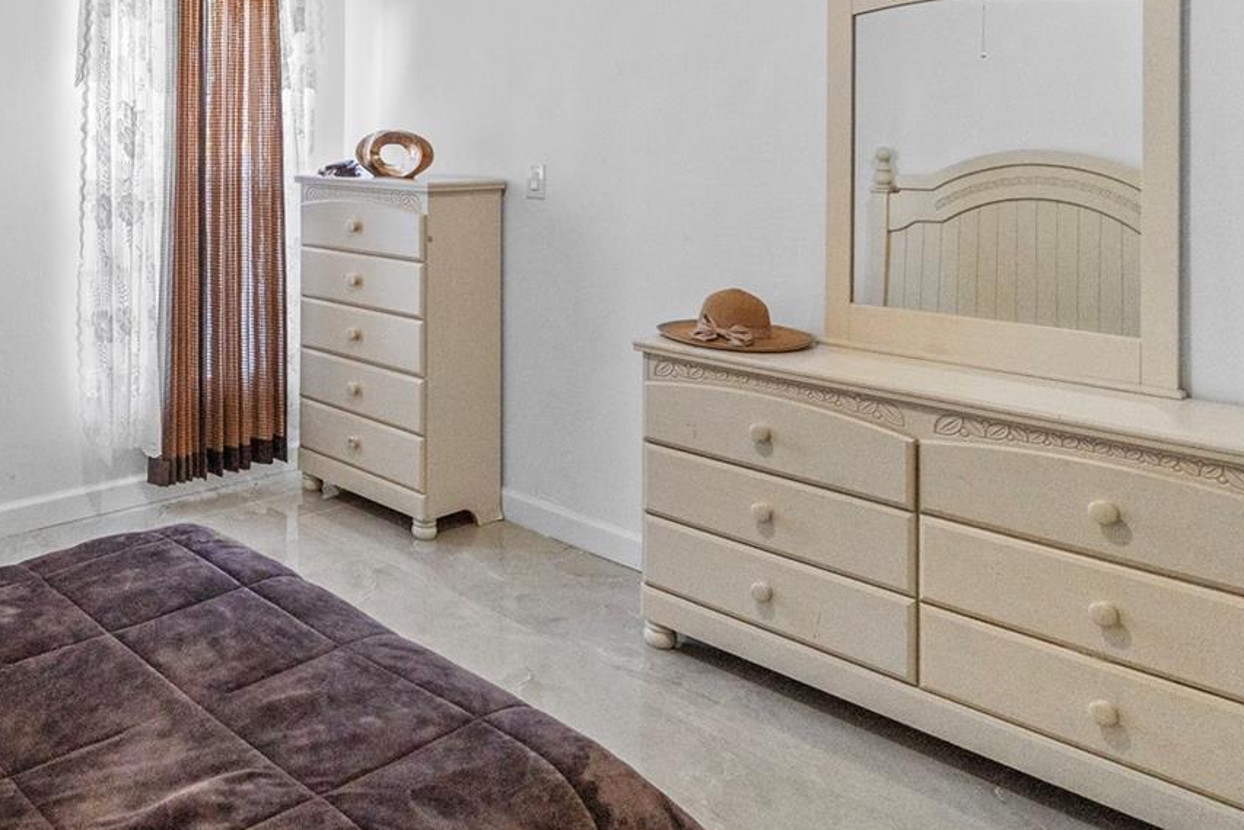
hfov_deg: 57.6
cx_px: 260
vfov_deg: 41.1
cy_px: 127
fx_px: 1037
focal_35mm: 30
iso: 3200
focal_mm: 16
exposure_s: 1/160
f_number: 4
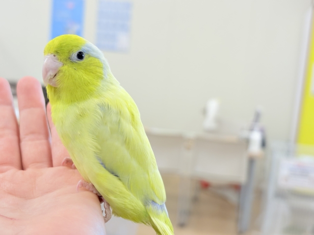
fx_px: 472
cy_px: 118
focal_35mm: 52
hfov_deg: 36.8
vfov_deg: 28.0
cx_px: 157
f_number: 1.6
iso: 64
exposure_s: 1/100
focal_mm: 5.96
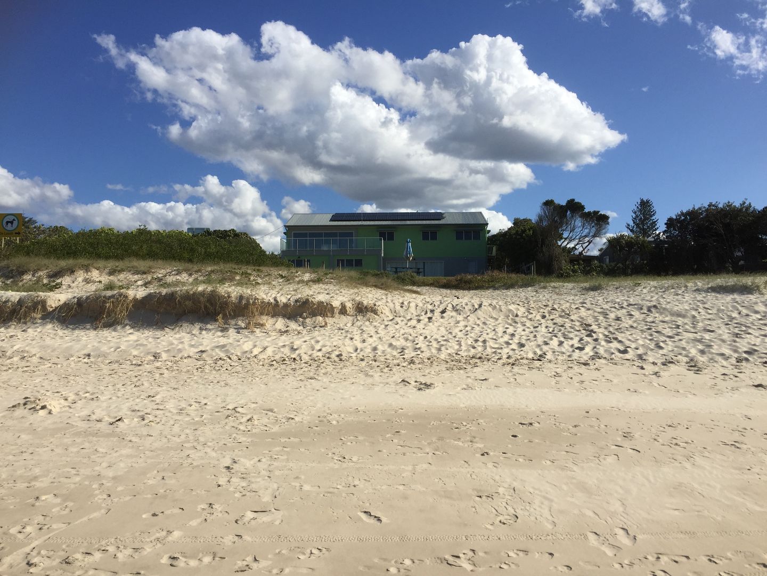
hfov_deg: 61.7
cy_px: 288
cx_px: 384
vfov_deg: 48.2
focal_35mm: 29
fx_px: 643
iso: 32
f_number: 2.2
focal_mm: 4.15
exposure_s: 1/3597
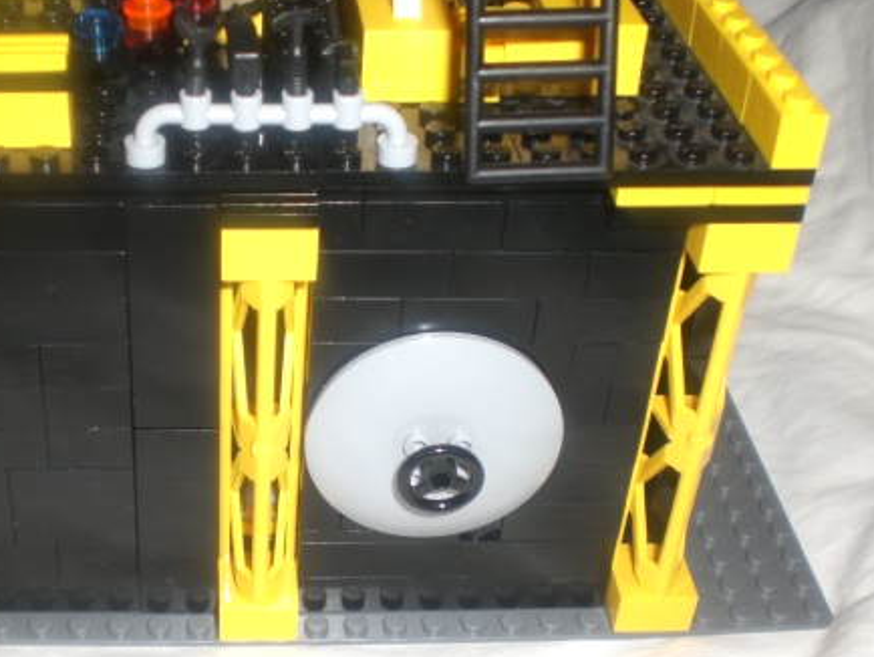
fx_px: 1415
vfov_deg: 26.1
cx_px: 262
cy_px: 345
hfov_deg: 33.9
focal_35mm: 56
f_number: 3.1
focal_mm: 6.3
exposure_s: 1/60
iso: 50
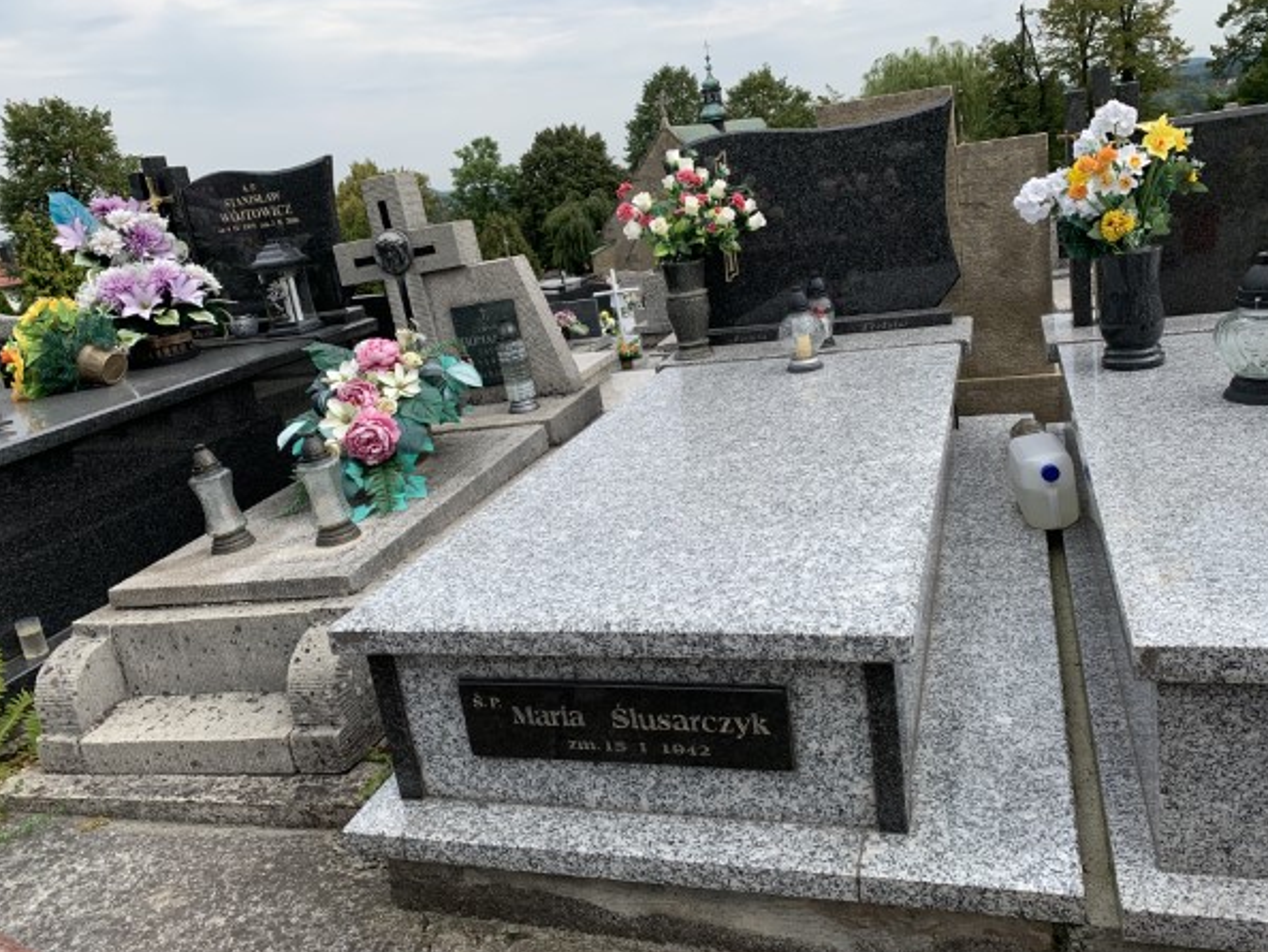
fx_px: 1026
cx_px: 647
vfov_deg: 49.8
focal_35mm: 28
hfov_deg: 63.4
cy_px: 472
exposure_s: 1/1610
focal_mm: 4.25
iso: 25
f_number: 1.8
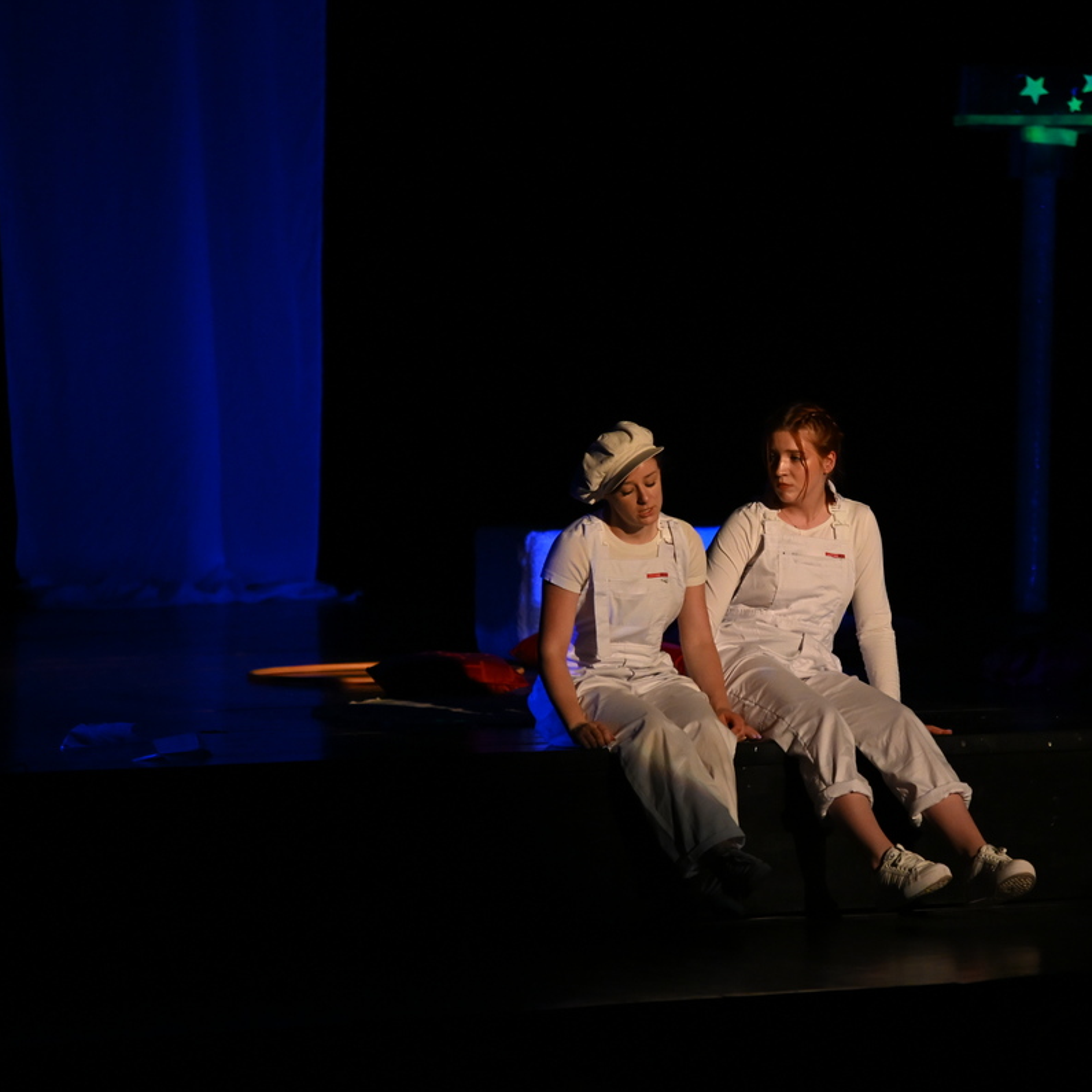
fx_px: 6174
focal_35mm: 173
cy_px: 546
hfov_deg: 10.1
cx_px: 798
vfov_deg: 10.1
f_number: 2.8
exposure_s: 1/200
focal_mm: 135
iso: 4000
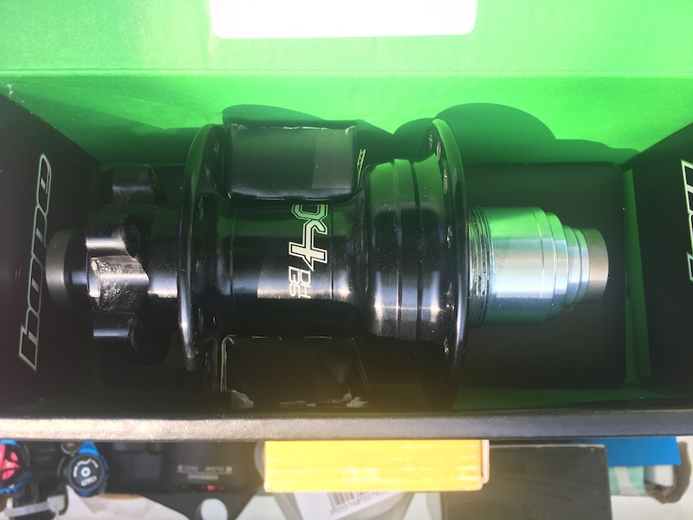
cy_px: 260
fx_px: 581
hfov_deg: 61.7
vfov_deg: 48.2
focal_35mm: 29
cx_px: 346
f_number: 2.2
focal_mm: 4.15
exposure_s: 1/100
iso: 32
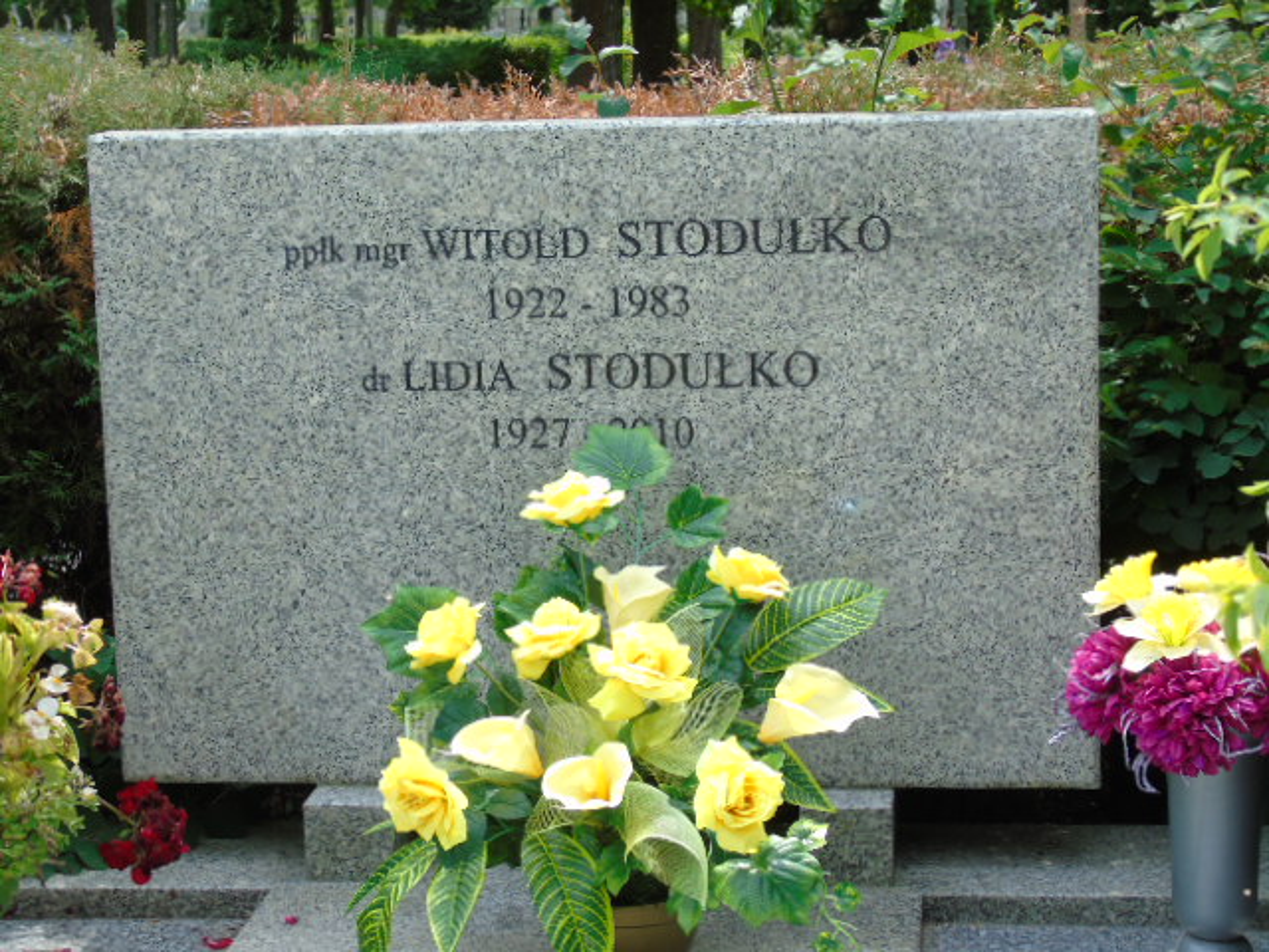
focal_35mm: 82
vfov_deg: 18.0
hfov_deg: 23.8
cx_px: 634
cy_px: 476
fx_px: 3006
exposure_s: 1/200
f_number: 4.1
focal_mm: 15
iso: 80
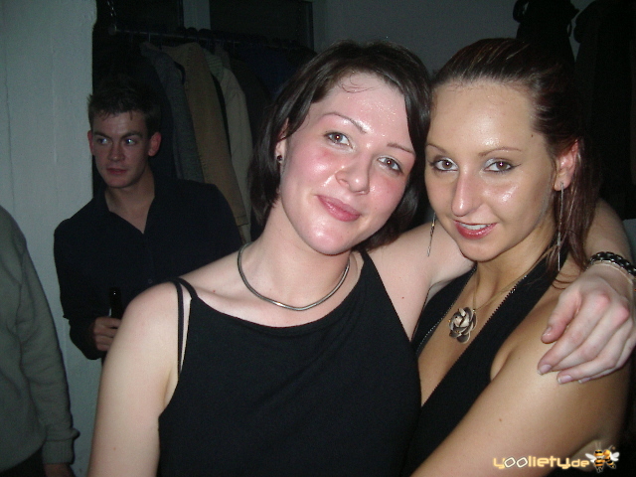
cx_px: 318
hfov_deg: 49.0
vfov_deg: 37.7
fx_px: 698
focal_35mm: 38
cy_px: 238
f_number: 2.6
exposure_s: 1/60
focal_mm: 5.8
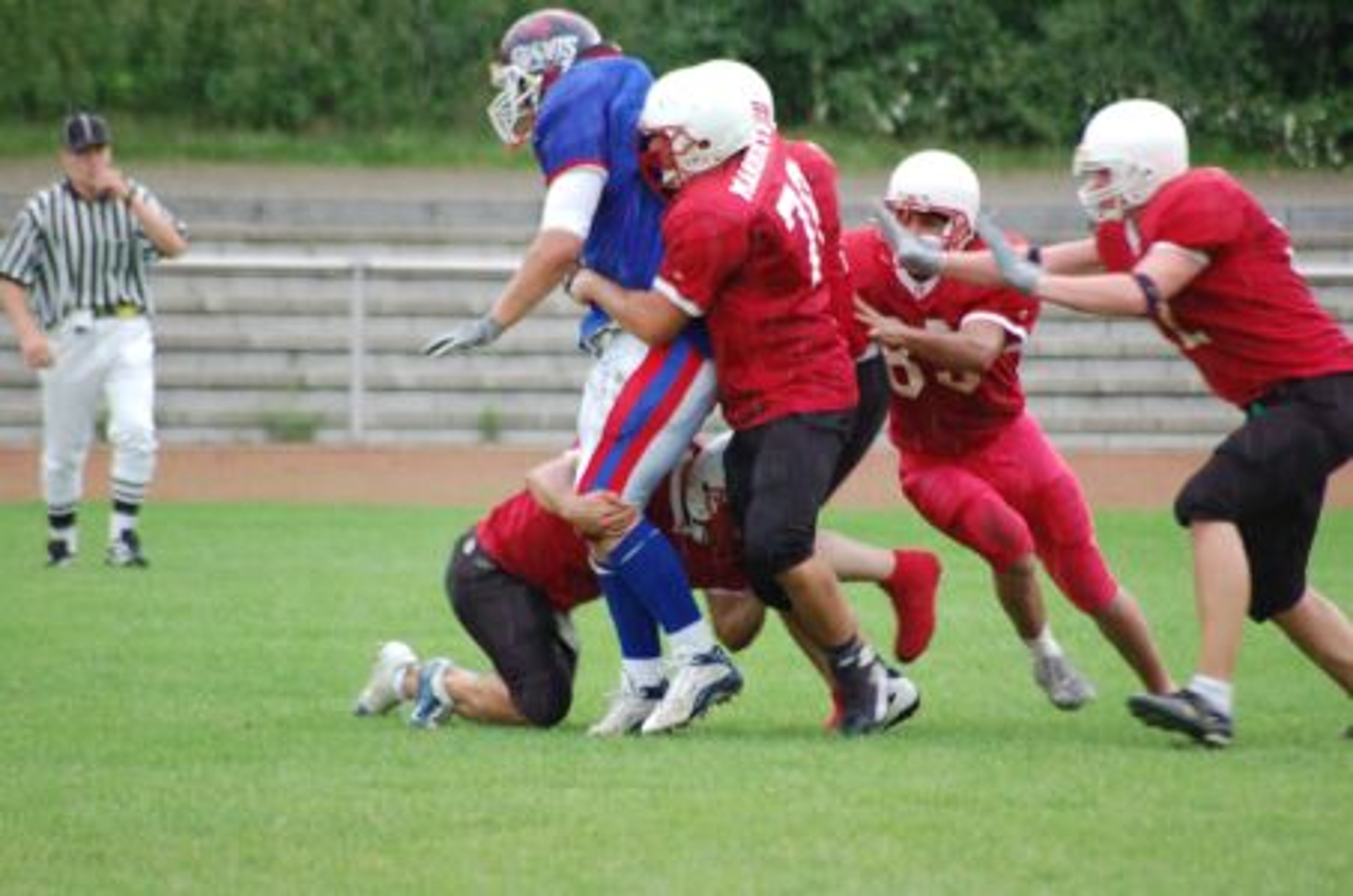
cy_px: 448
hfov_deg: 5.1
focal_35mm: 405
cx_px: 676
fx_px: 15189
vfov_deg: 3.4
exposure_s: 1/160
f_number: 5.6
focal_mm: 270
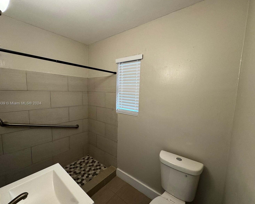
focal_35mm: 15
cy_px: 104
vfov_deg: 84.0
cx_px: 125
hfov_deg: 96.8
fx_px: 113
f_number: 2.2
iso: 200
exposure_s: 1/120
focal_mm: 2.22
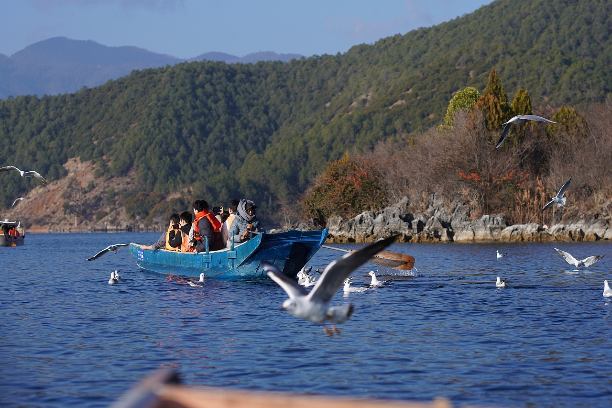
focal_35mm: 128
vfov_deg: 10.8
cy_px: 204
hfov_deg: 16.1
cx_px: 306
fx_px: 2167
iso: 100
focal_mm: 85
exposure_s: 1/1000
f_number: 4
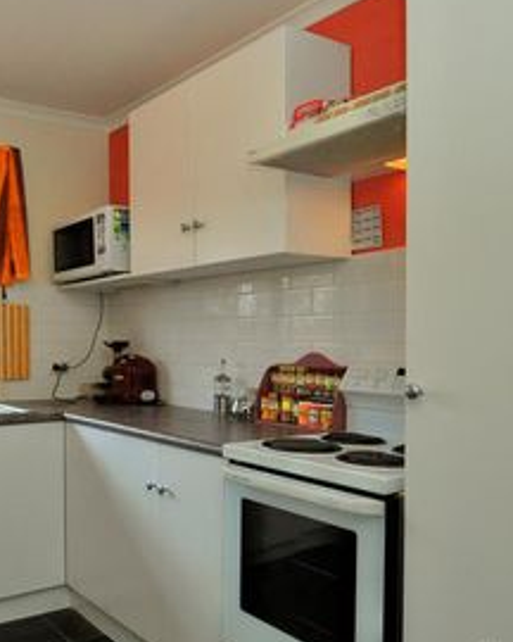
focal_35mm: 32
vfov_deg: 55.9
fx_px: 604
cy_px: 339
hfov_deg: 43.6
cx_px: 93
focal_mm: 13
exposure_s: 1/200
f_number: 5.6
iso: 1250
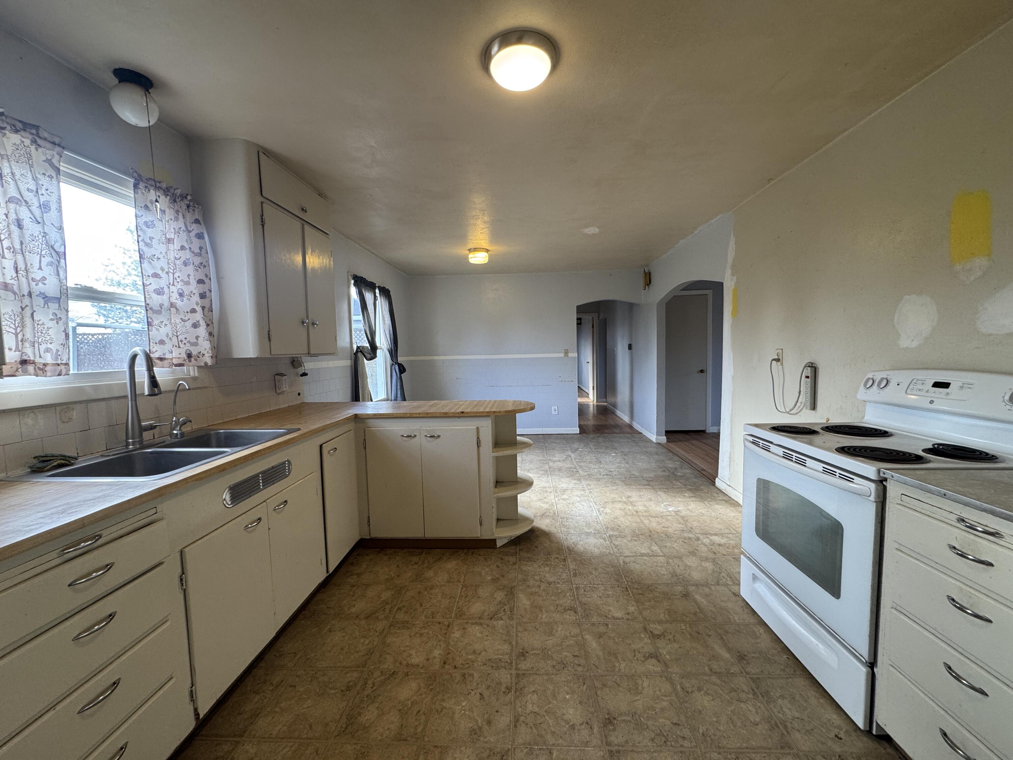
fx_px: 410
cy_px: 380
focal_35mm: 14
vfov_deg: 85.7
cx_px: 506
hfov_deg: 102.1
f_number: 2.2
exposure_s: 1/120
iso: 160
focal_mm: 2.22
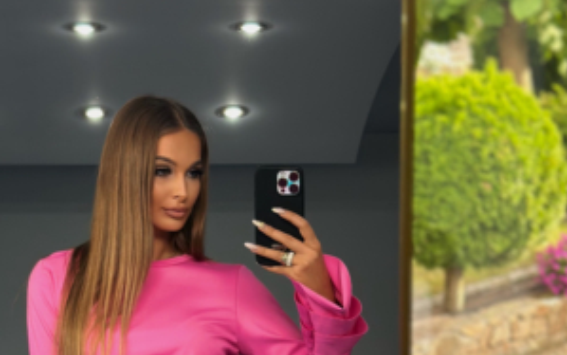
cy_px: 537
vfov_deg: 12.2
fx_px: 1576
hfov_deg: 20.3
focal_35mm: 102
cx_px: 184
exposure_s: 1/167
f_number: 1.78
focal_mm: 6.86
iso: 80
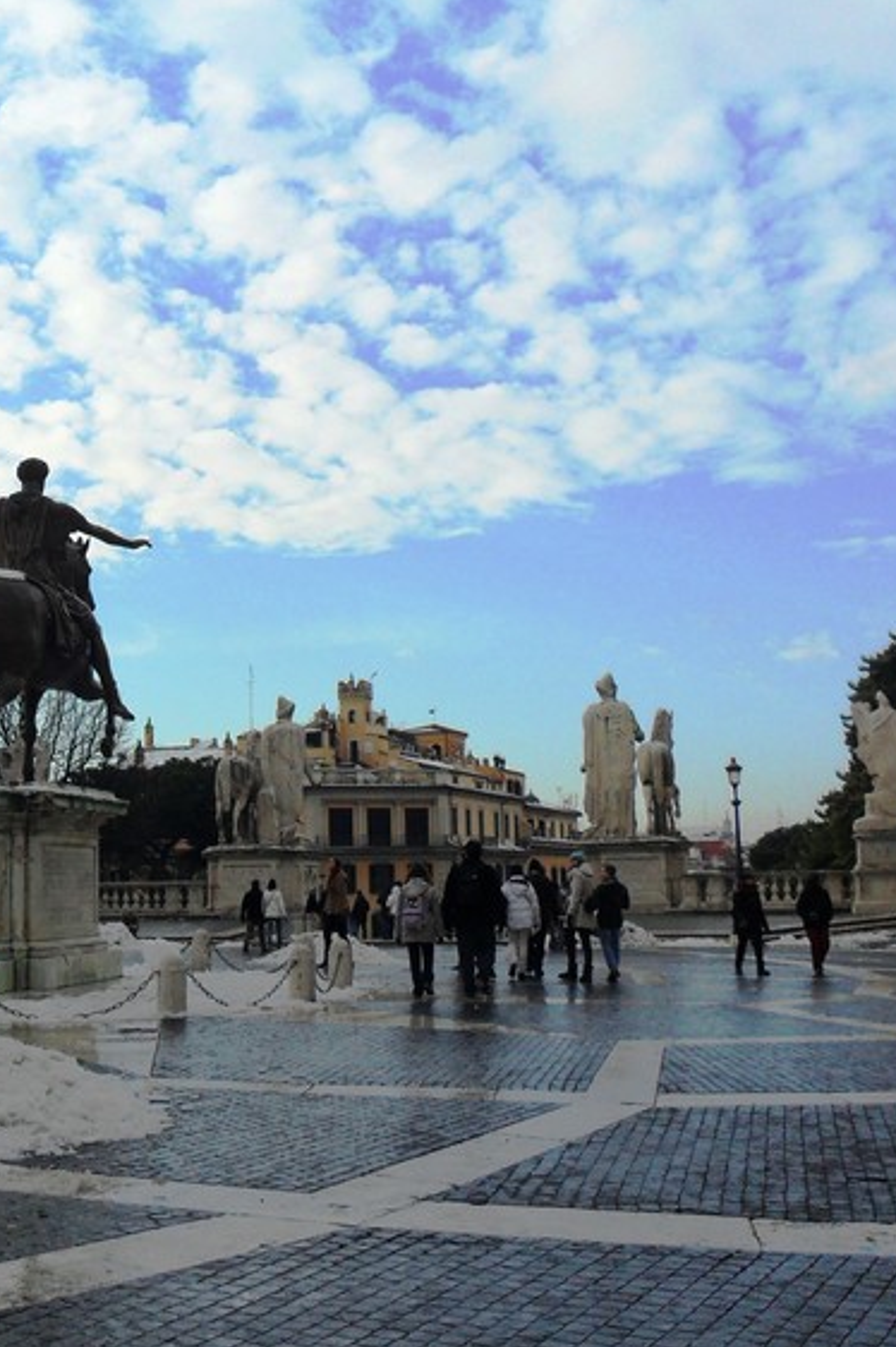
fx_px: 1495
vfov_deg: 48.5
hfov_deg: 33.0
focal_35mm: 40
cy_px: 707
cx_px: 276
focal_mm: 4.9
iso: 100
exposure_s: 1/180
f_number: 8.9
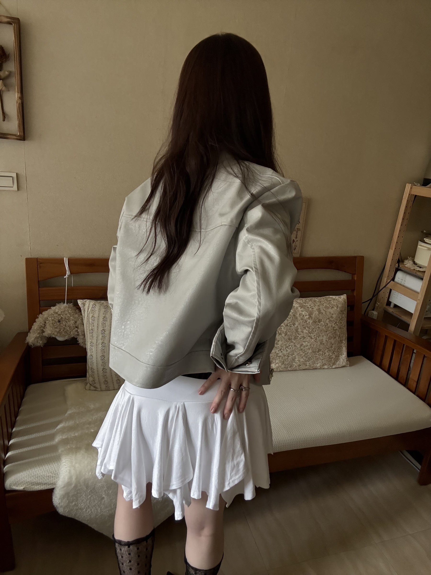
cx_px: 216
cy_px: 288
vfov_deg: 73.9
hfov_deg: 58.9
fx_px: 382
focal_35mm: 23
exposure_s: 1/60
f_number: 1.9
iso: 320
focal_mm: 2.69
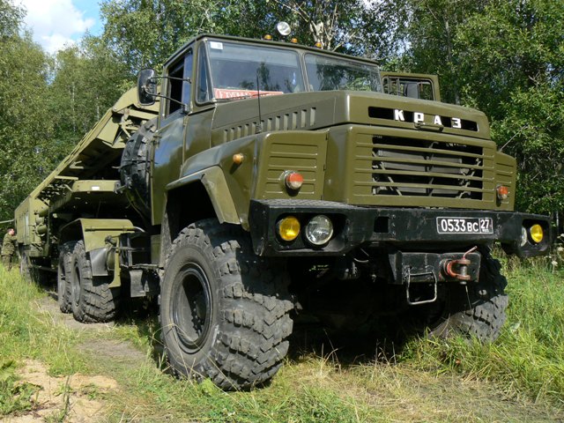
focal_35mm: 36
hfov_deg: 51.4
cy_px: 212
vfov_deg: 39.7
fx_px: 587
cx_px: 282
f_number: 5.6
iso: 80
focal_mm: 6
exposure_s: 1/320
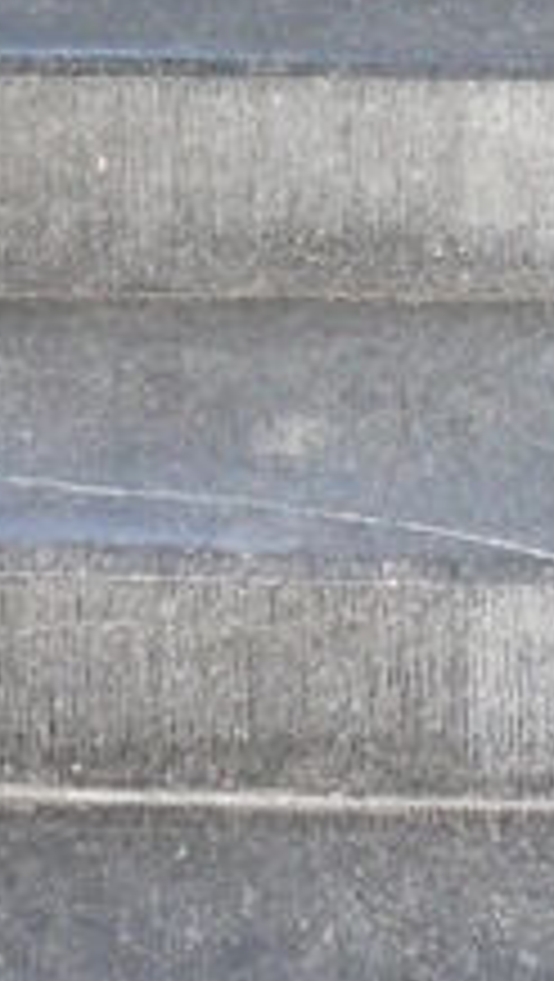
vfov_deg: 19.0
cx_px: 77
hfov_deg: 11.5
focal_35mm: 105
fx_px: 2736
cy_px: -256
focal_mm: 5.2
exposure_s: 1/30
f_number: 2.8
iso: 400
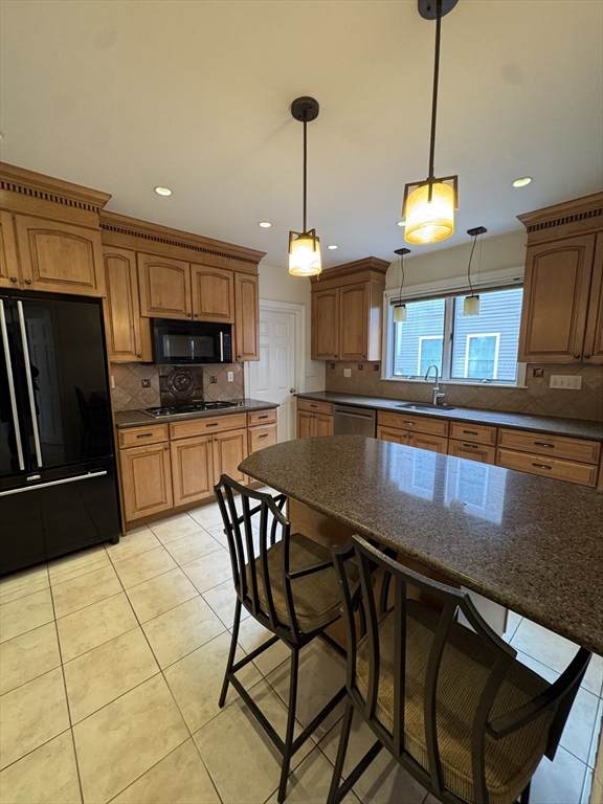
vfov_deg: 102.1
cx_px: 302
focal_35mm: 14
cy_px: 402
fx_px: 325
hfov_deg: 85.7
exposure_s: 1/60
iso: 250
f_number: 2.2
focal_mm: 2.22
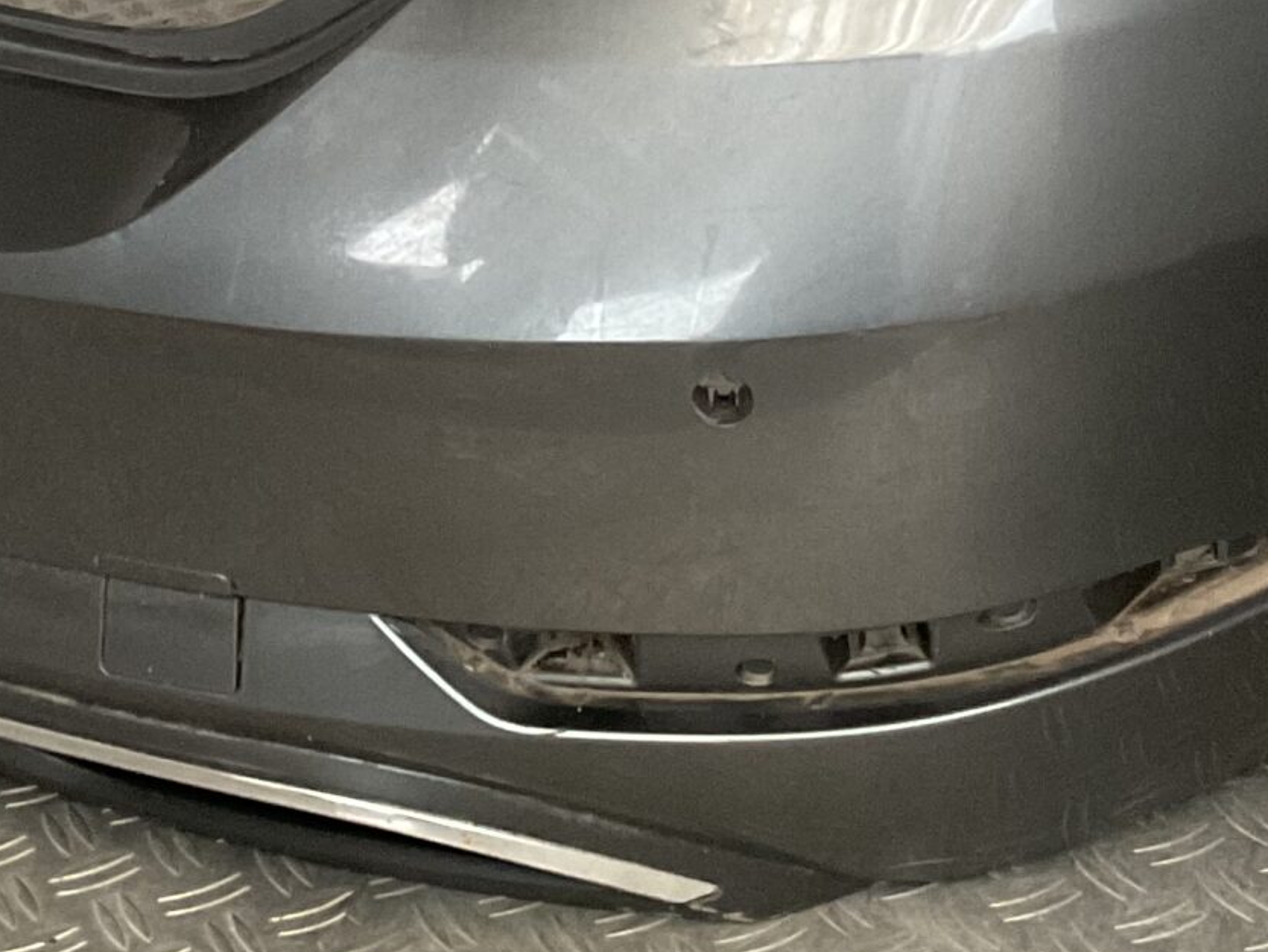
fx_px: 3261
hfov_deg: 21.9
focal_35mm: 89
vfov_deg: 16.2
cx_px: 429
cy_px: -26
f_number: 1.8
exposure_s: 1/60
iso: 250
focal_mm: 3
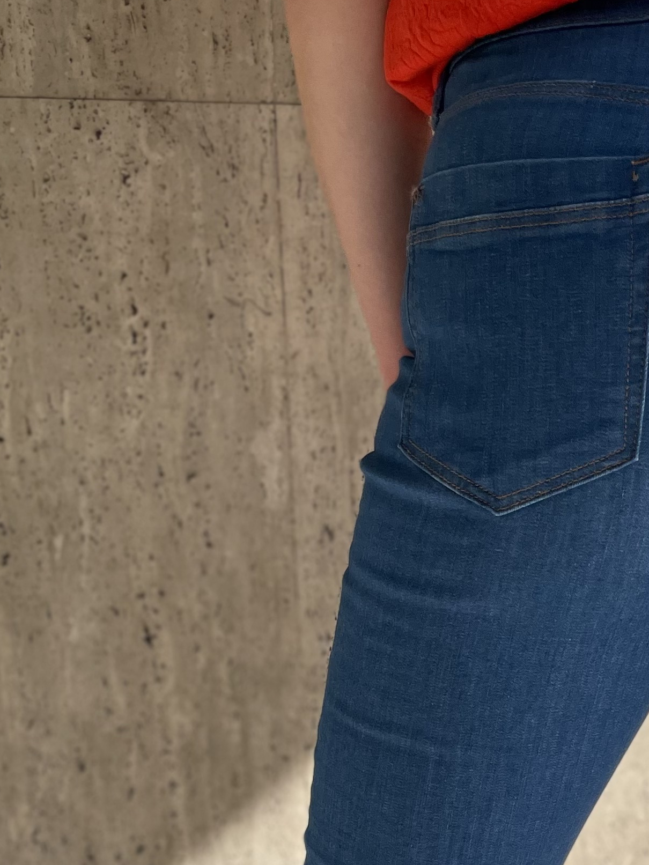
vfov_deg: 28.2
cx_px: 631
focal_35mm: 65
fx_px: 1625
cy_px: 842
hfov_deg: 21.9
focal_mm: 4.2
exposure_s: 1/2257
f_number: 1.6
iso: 50
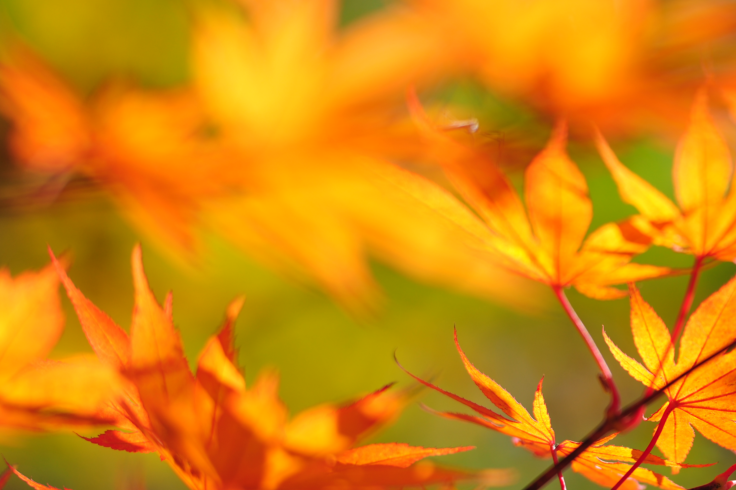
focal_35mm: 408
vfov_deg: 3.4
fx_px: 8340
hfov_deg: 5.0
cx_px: 695
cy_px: 390
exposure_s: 1/640
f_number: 3.5
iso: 100
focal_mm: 200
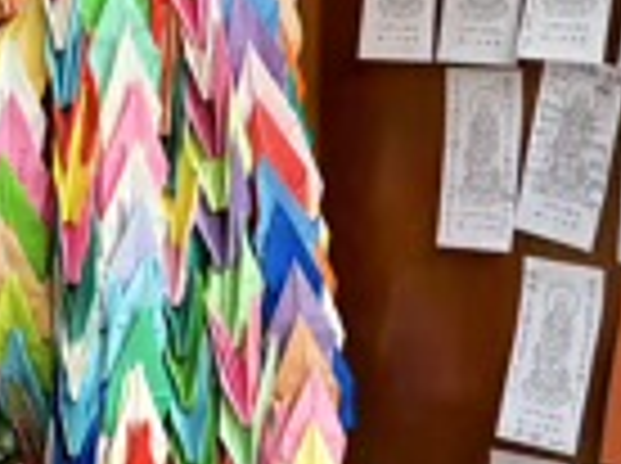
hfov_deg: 14.8
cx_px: 36
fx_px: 2364
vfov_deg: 11.1
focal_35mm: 132
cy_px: 70
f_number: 1.6
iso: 50
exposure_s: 1/121
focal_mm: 5.96
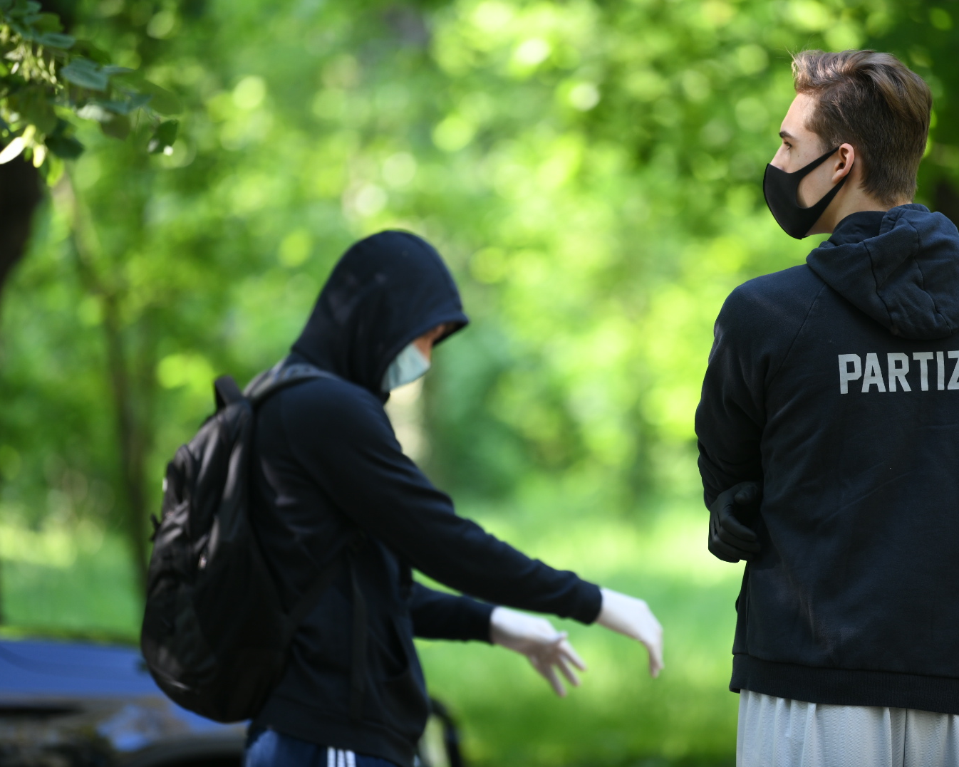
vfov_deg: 7.4
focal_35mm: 209
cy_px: 383
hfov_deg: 9.2
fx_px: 5932
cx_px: 547
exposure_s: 1/250
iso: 500
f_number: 2.8
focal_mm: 185
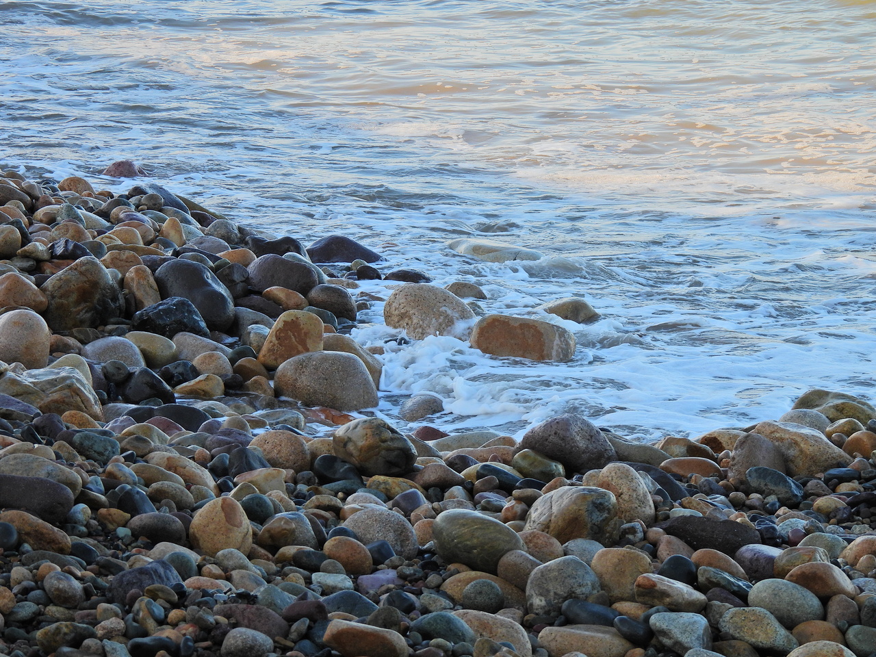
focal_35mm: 220
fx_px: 5567
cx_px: 438
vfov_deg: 6.8
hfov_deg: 9.0
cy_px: 328
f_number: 4.5
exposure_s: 1/250
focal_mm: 39.3
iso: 100
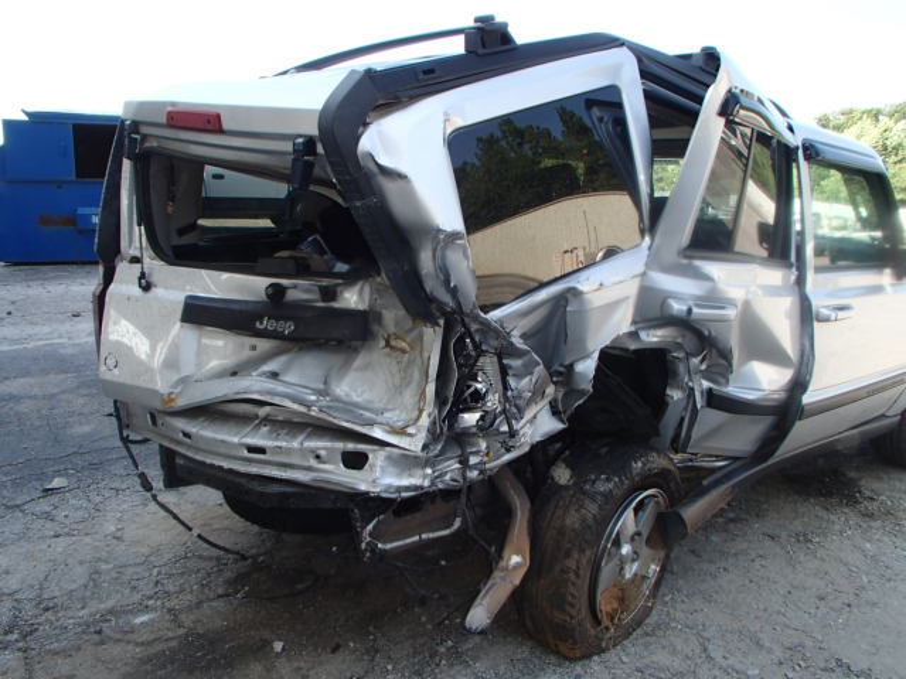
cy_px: 340
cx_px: 453
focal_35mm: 28
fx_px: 733
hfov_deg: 63.4
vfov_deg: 49.7
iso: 100
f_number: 3.9
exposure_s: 1/160
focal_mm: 5
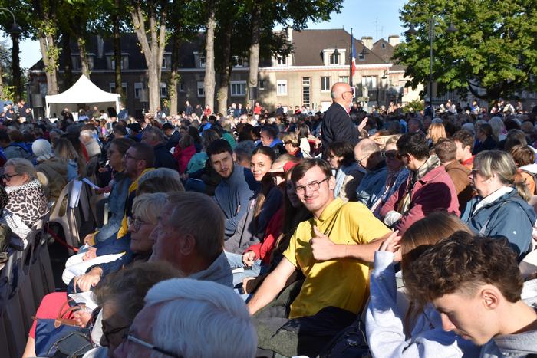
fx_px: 716
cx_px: 268
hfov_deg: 41.1
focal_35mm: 48
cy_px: 179
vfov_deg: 28.1
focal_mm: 32
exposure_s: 1/320
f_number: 9
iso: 200
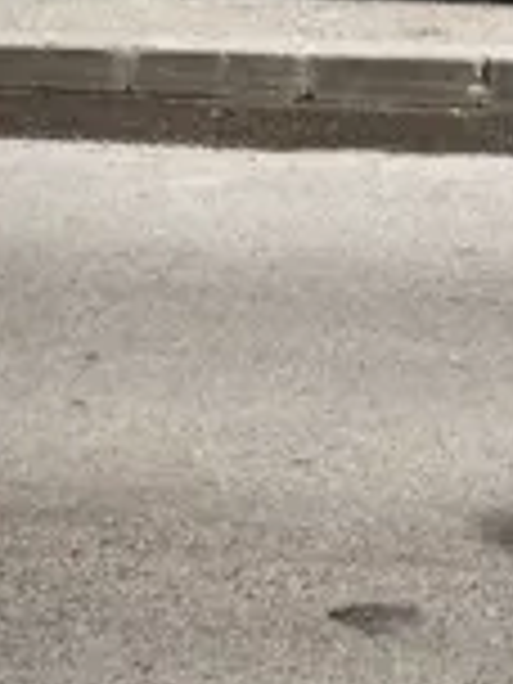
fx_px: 2608
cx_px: 508
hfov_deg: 11.1
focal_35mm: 132
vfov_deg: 14.8
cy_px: 63
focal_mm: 7.1
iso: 100
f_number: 1.9
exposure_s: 1/1398
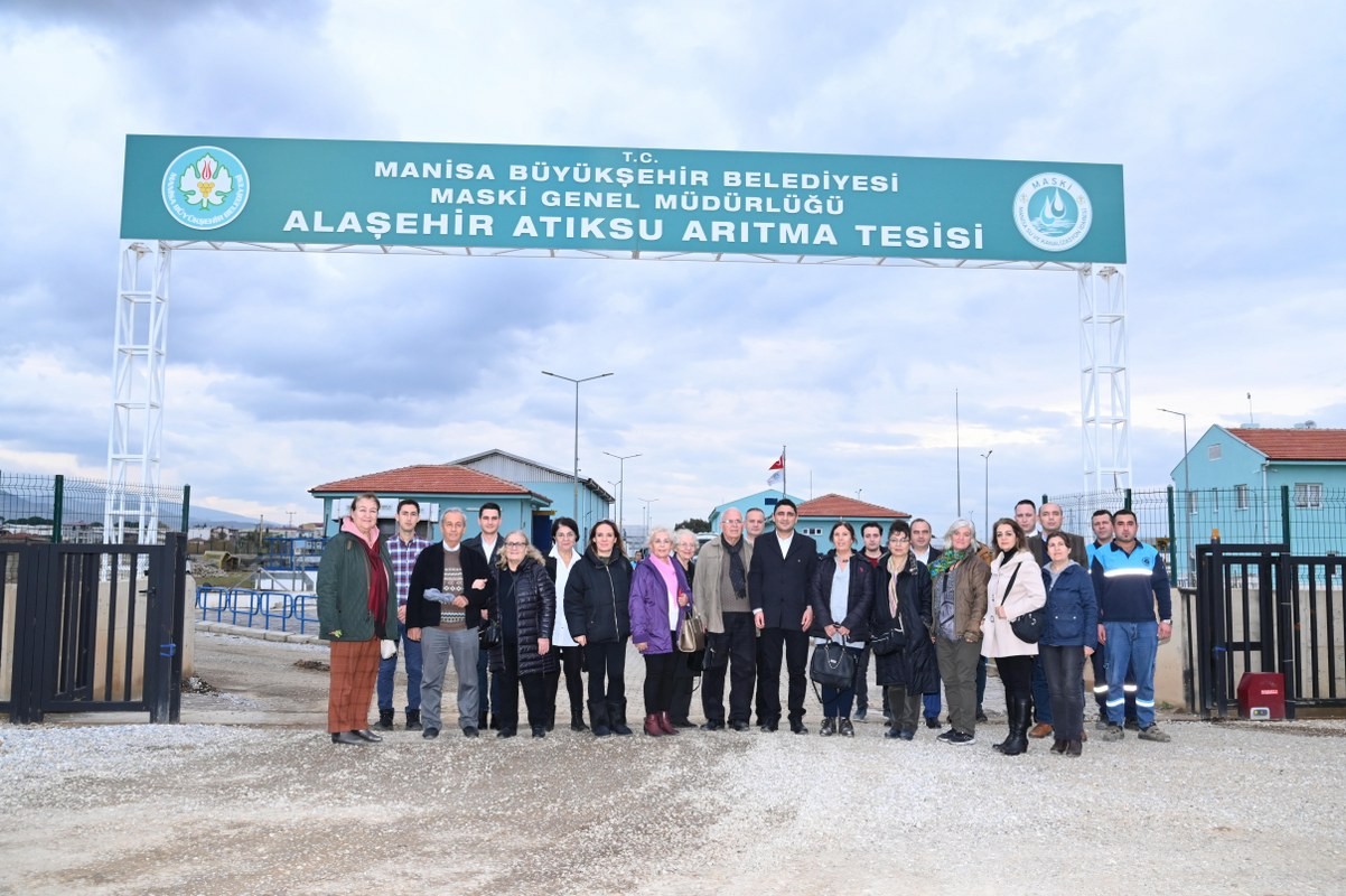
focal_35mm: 31
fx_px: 1158
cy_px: 448
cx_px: 673
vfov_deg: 42.3
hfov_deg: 60.3
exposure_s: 1/200
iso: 2000
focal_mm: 31
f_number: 8
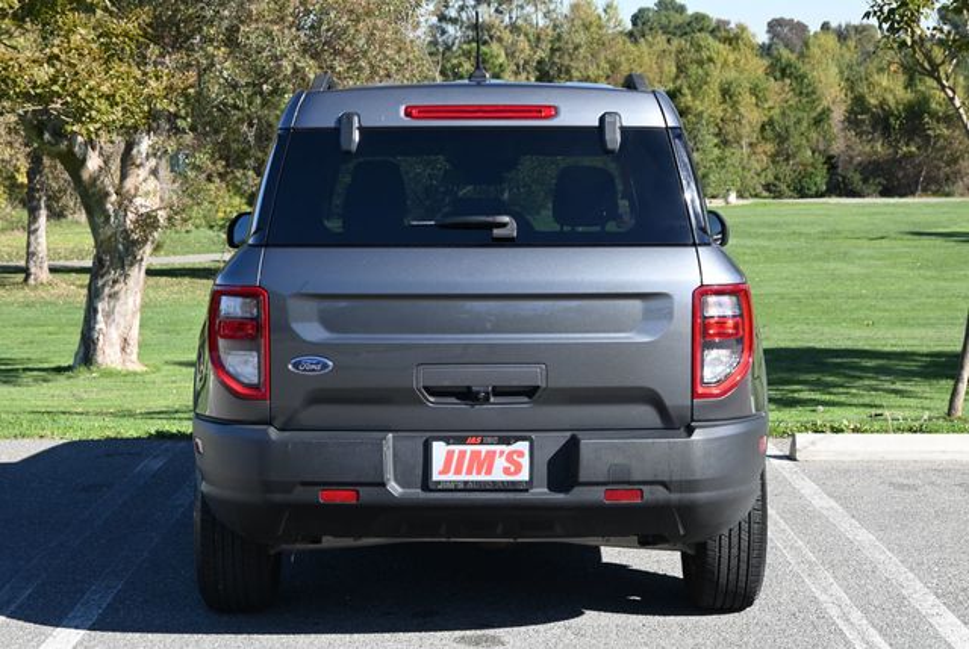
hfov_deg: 26.9
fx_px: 2022
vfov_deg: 18.2
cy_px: 324
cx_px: 484
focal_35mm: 75
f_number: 6.3
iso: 280
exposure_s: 1/250
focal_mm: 50
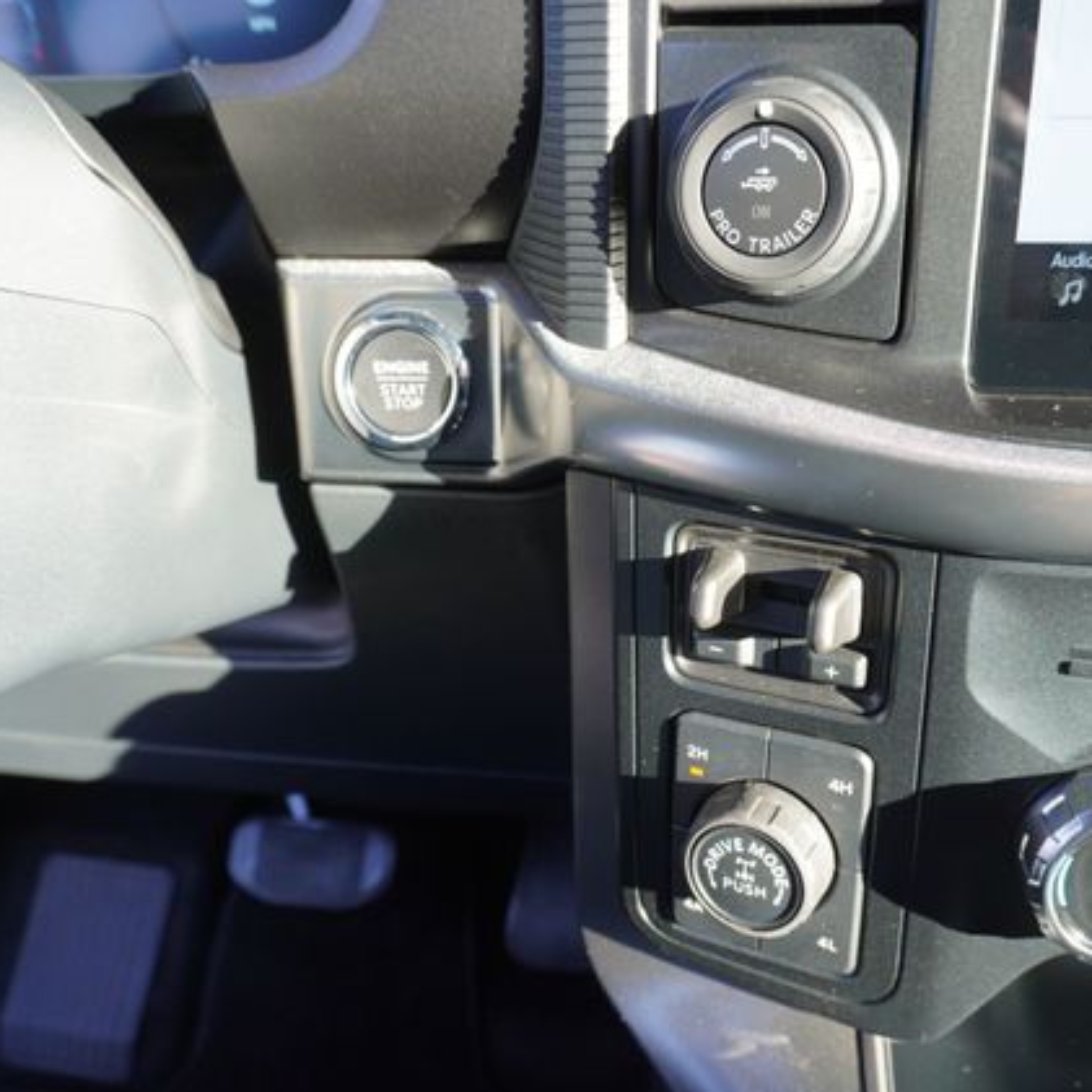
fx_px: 1106
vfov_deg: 52.5
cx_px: 607
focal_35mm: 31
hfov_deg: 52.4
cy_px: 545
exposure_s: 1/60
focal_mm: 16
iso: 160
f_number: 4
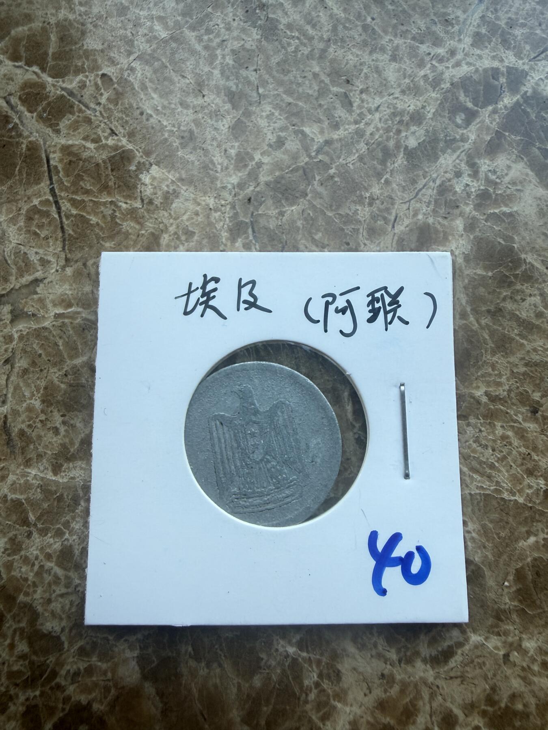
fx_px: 507
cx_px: 274
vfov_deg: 71.6
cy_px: 365
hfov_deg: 56.8
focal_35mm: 24
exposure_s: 1/99
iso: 64
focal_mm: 2.22
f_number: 2.2
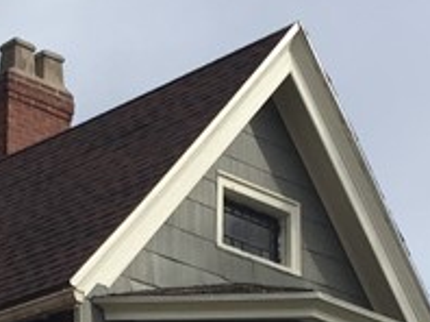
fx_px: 1861
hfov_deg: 13.1
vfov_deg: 9.2
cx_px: 96
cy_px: 668
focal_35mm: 150
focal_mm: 4.15
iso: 32
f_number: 2.2
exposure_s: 1/1582
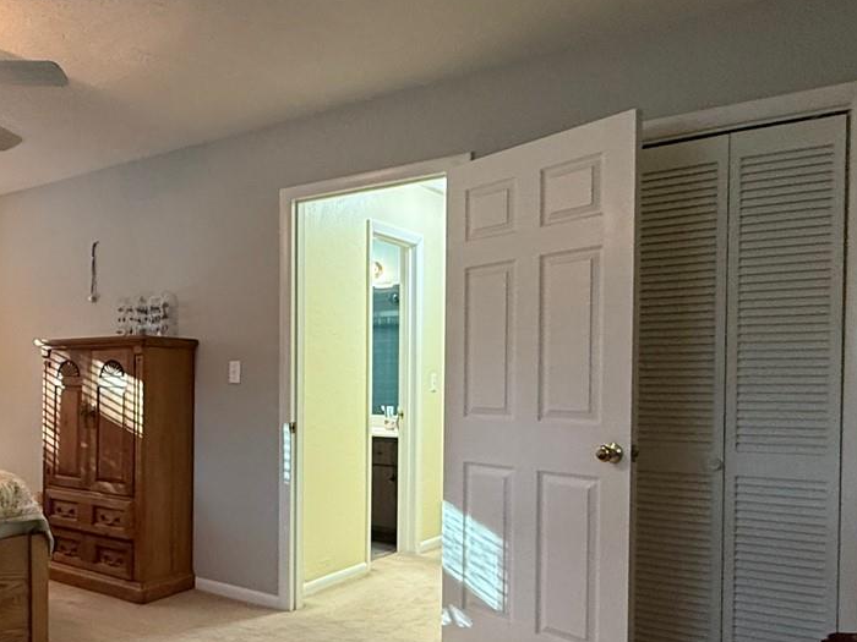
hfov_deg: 53.0
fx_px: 792
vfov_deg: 43.9
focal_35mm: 32
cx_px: 169
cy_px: 394
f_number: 2.2
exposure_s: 1/60
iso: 320
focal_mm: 2.22
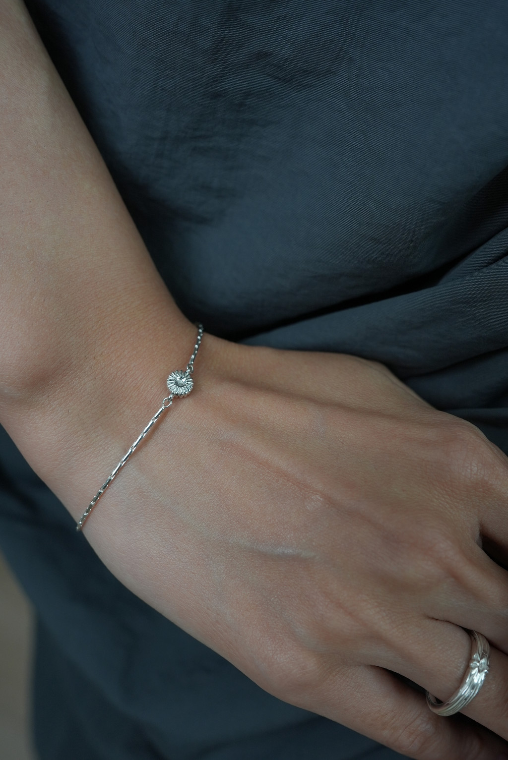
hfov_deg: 42.4
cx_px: 254
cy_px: 380
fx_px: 655
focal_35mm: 31
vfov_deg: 60.3
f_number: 7.1
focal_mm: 31
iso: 1000
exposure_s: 1/400
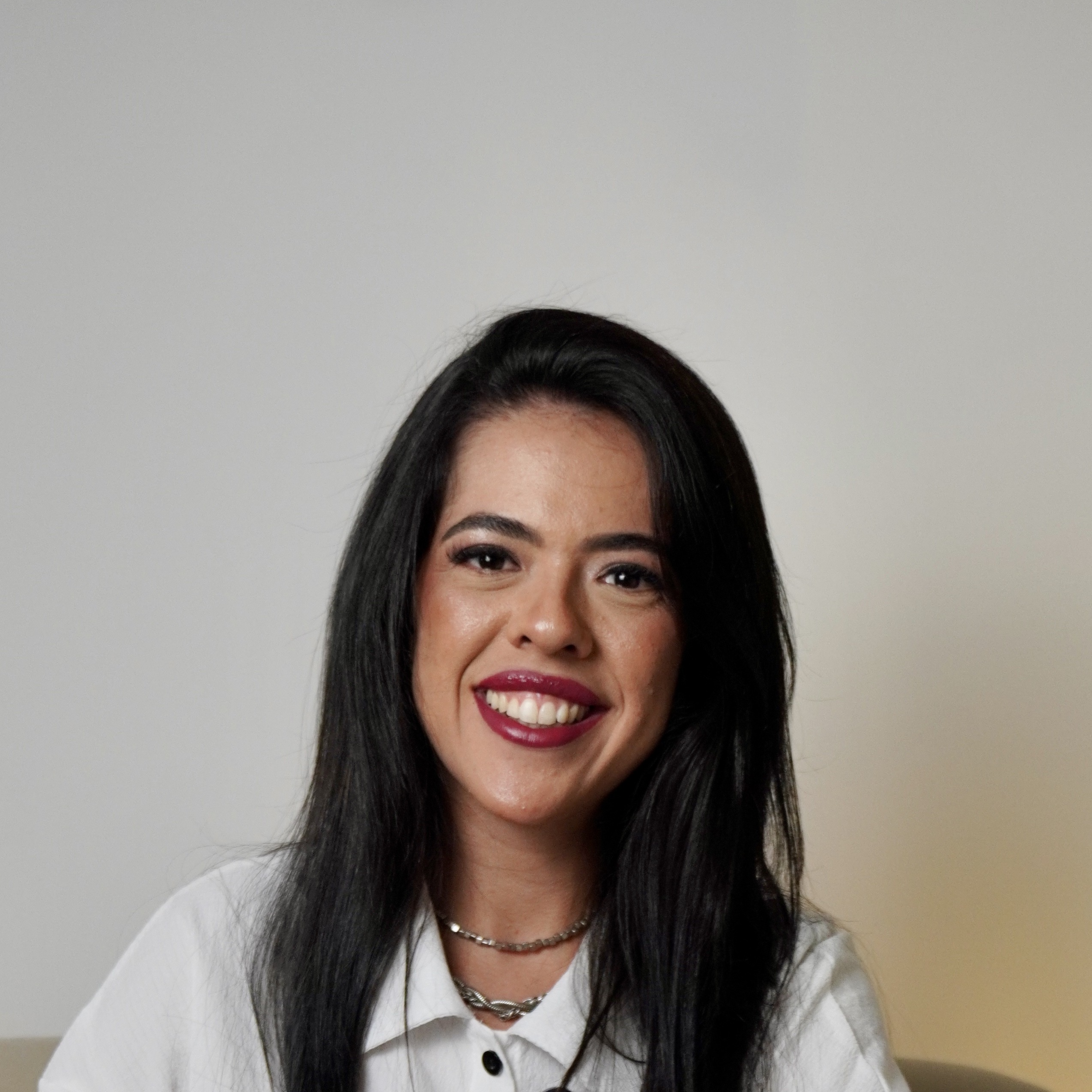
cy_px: 1281
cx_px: 576
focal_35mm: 93
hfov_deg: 18.7
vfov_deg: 17.8
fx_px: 3319
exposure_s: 1/125
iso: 500
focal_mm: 31
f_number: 3.2
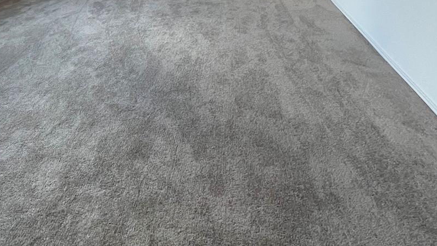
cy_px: -81
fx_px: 313
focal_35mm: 27
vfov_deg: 31.7
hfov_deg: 68.1
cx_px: 149
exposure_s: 1/120
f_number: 1.8
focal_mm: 1.57
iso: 80
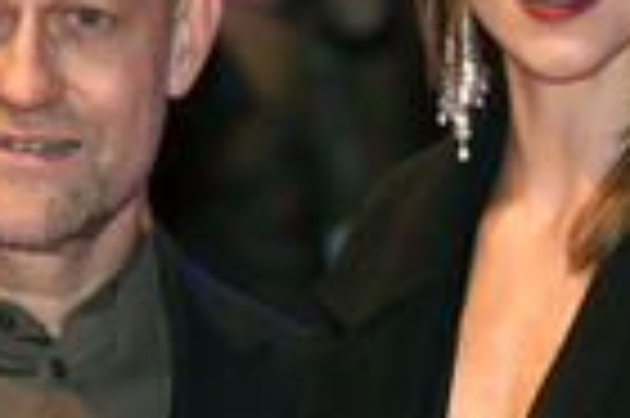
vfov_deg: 3.2
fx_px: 7586
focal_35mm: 434
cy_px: 261
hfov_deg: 4.8
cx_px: 304
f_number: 5
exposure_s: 1/250
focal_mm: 135
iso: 800
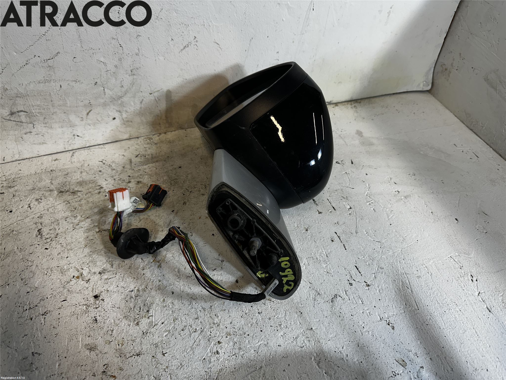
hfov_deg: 71.6
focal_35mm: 24
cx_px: 253
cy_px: 190
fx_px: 351
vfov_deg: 56.8
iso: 64
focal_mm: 6.86
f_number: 1.78
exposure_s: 1/100
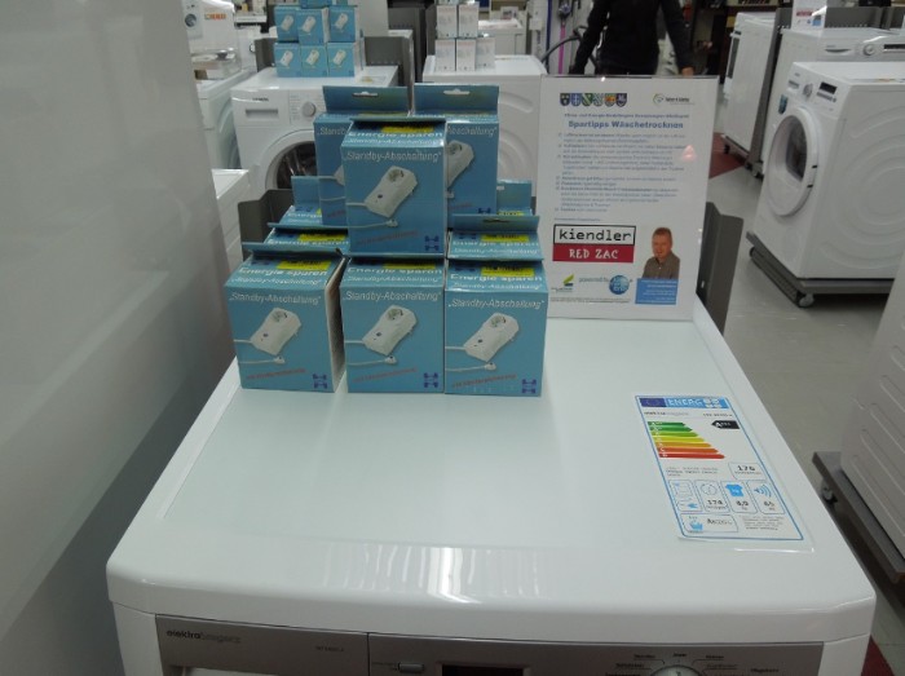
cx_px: 452
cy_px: 338
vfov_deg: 54.8
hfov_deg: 69.5
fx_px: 653
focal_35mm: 25
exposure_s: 1/30
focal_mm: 4.5
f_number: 3.3
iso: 100
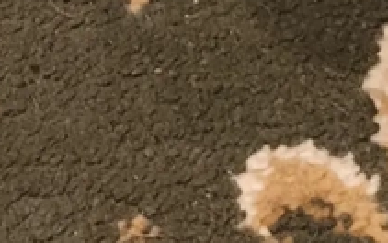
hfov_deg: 13.5
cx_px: 90
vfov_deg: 7.4
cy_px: -508
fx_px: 1629
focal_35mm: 154
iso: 1600
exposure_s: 1/33.3
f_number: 1.65
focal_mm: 6.19
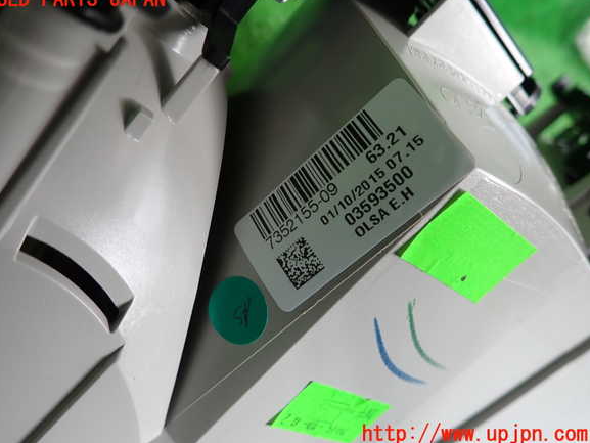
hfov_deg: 67.3
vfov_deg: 53.1
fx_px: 443
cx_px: 286
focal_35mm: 26
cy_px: 217
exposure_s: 1/60
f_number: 2
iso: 100
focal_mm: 4.5
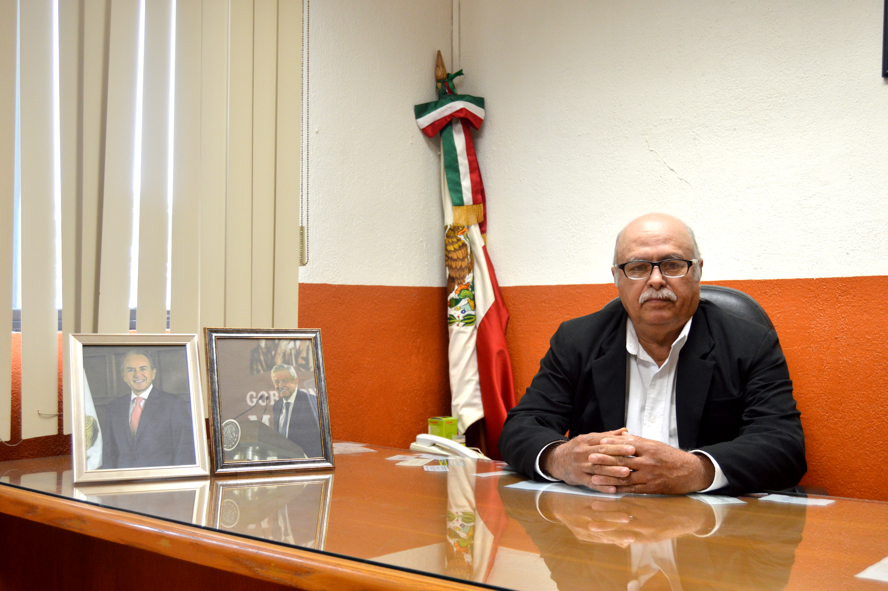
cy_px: 296
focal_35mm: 39
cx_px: 444
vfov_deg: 34.1
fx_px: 961
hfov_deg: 49.6
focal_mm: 26
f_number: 5
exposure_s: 1/30
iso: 640
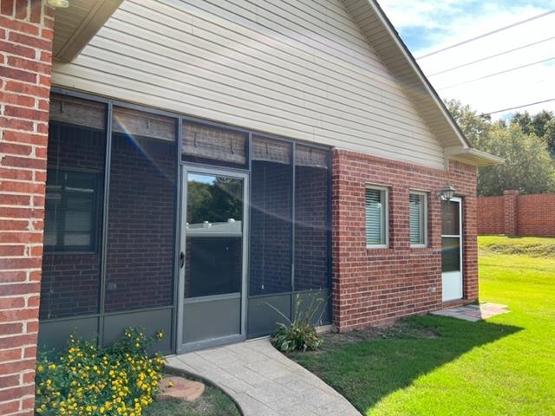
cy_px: 208
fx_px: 417
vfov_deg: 53.1
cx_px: 278
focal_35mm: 26
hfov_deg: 67.3
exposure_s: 1/1058
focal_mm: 5.7
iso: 50
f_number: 1.5
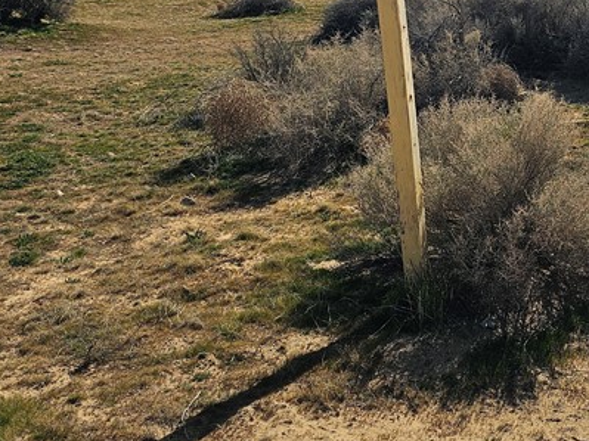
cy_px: 6
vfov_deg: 23.8
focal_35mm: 59
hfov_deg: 30.7
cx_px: 565
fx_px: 1004
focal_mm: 6.3
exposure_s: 1/1606
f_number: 1.7
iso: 10
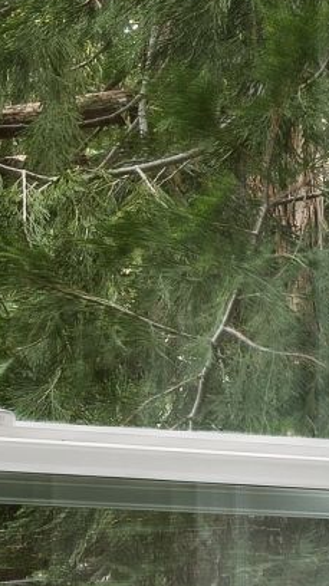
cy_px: 692
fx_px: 2385
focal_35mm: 154
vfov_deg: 13.6
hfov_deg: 7.0
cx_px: -662
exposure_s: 1/6
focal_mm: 16.6
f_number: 13
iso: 100
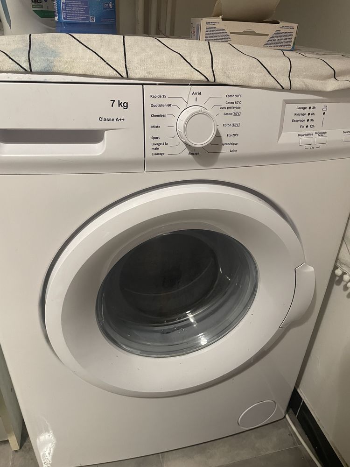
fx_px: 351
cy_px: 234
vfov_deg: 67.3
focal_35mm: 26
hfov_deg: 53.1
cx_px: 175
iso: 320
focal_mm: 4.2
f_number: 1.6
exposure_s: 1/50
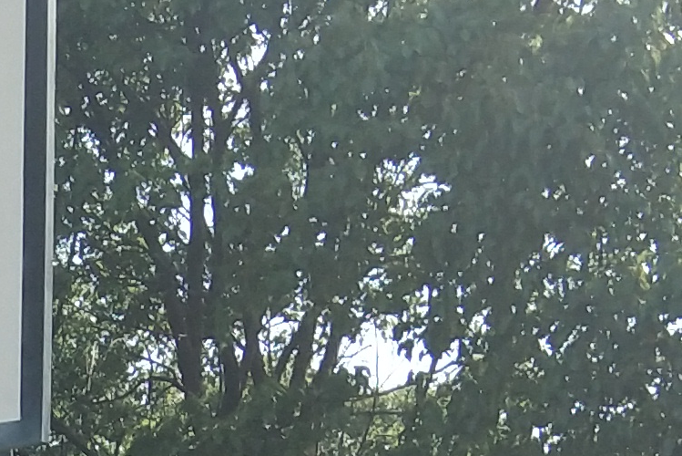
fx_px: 3392
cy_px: 952
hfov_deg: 10.9
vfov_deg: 7.3
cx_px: -467
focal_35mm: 179
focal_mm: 3.69
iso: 50
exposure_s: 1/679
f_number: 2.2
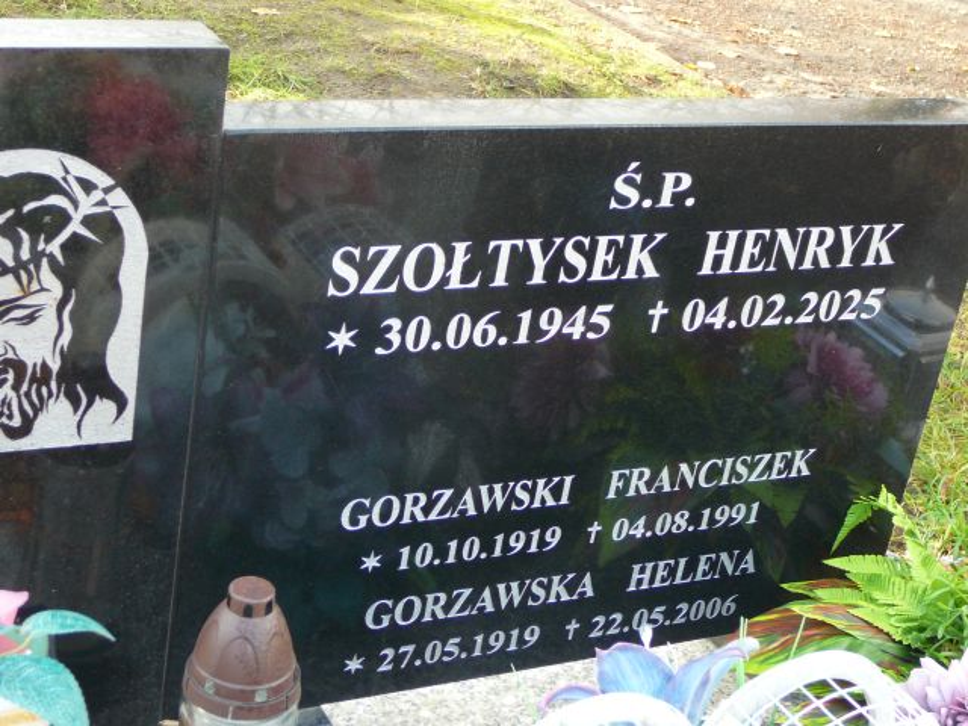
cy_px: 363
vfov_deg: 22.6
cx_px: 484
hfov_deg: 29.8
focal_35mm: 65
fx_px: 1818
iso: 100
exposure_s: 1/40
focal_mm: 9.7
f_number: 3.6
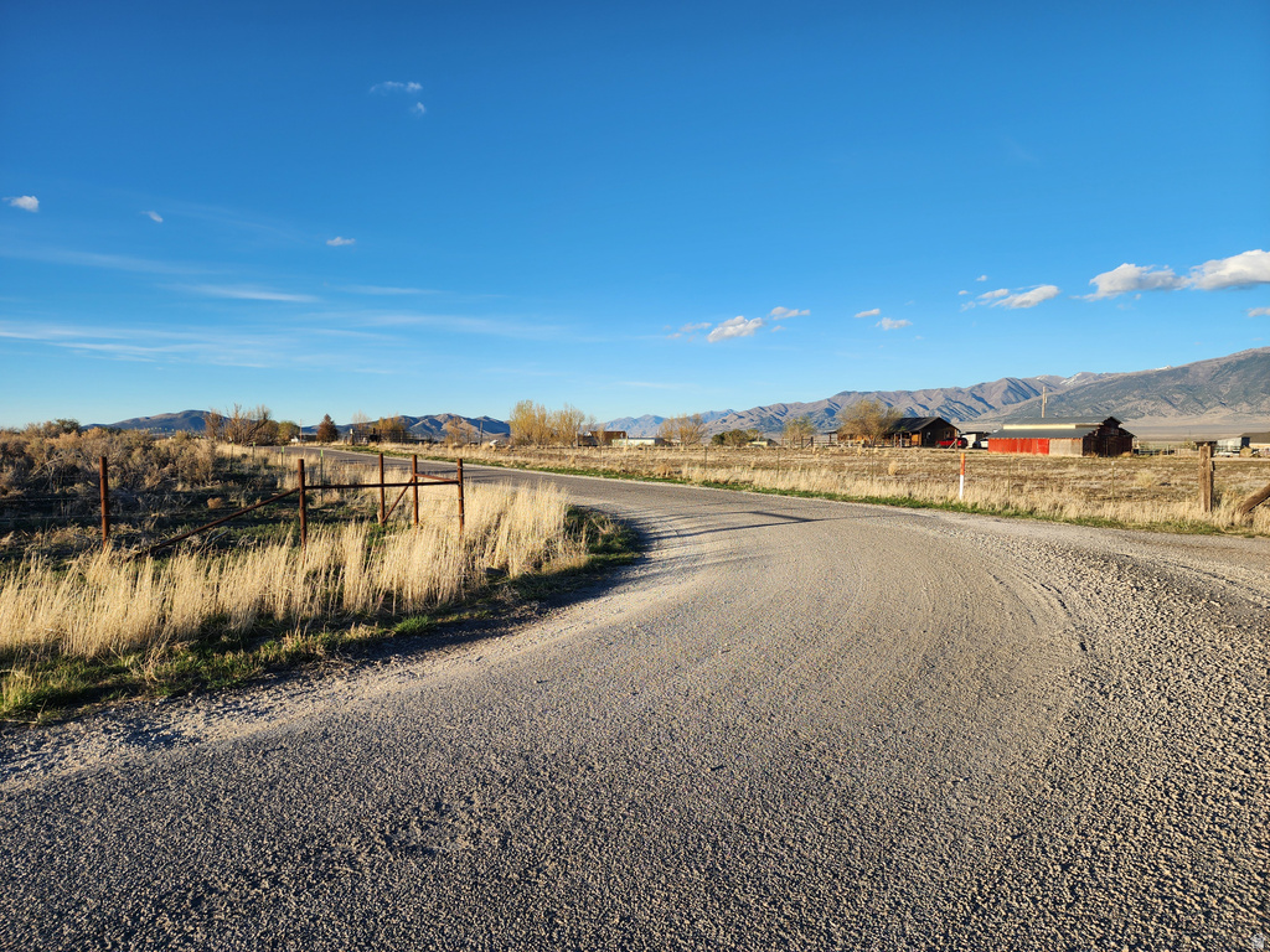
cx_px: 635
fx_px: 844
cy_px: 476
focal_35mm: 23
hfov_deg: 73.9
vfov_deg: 58.9
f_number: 1.8
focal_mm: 6.4
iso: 12
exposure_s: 1/720
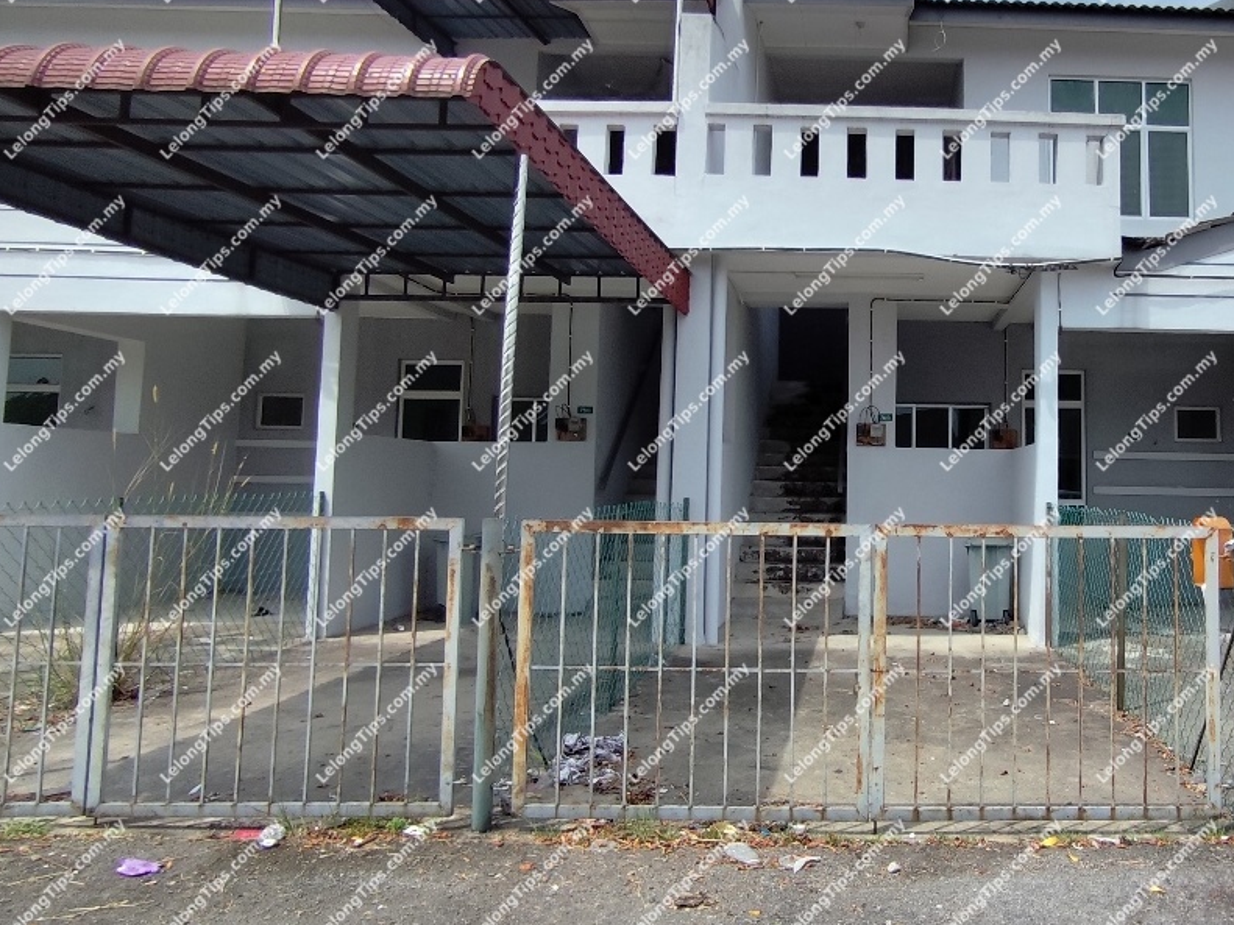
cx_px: 873
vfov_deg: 58.4
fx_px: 820
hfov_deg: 70.6
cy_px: 374
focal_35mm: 23
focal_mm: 1.65
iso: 50
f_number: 2.2
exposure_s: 1/2281
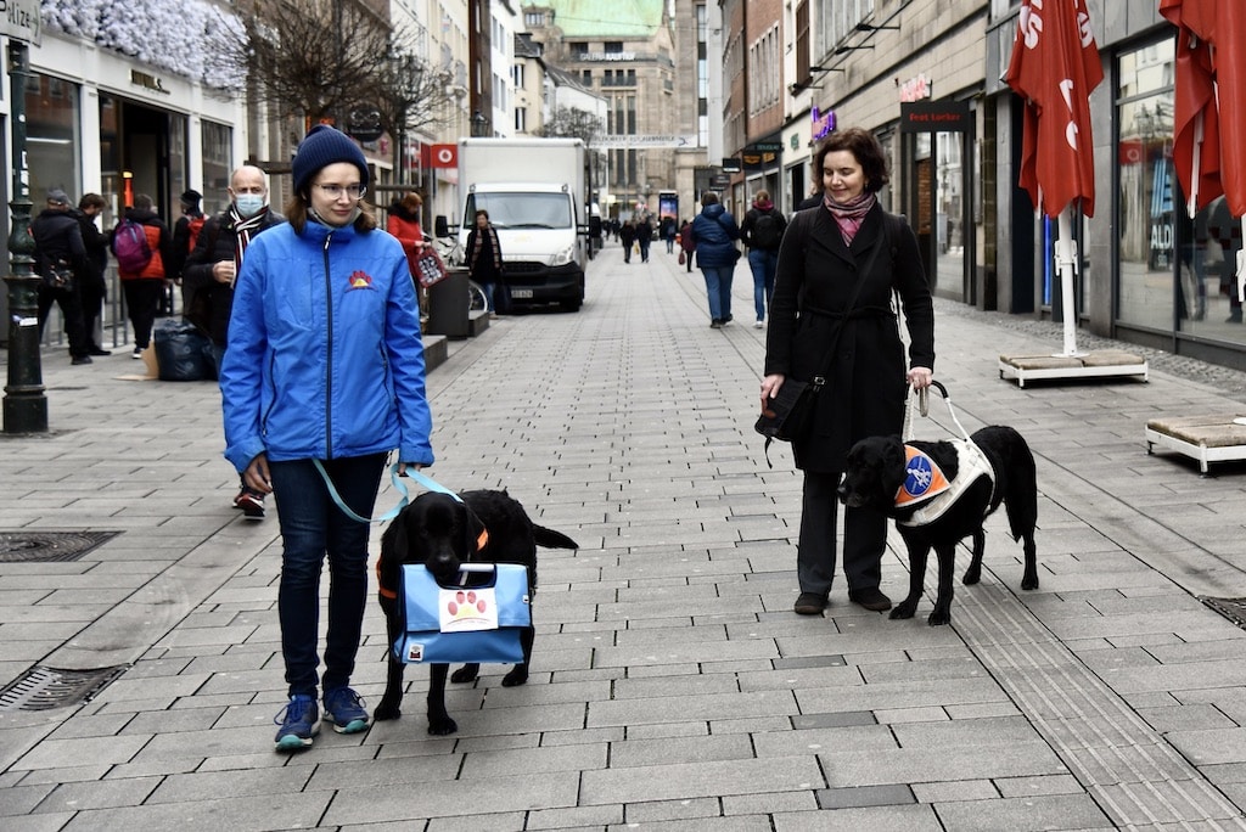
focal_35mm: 40
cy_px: 416
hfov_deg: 48.4
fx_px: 1385
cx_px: 623
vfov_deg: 33.4
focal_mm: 40
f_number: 4
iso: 800
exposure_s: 1/1600
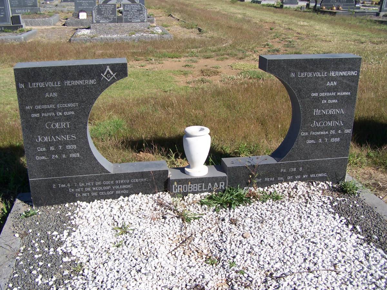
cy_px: 145
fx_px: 425
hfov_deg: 49.0
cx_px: 194
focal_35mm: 38
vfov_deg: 37.7
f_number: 4
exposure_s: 1/750
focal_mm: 6.3
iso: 80
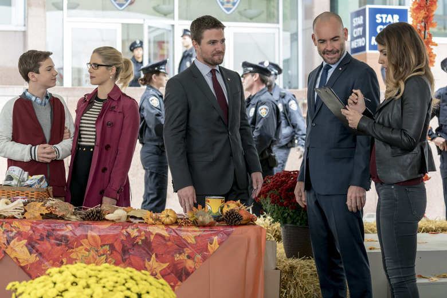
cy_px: 149
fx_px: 931
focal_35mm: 75
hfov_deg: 27.0
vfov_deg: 18.2
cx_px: 224
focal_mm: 75
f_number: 4
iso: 1000
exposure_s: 1/125
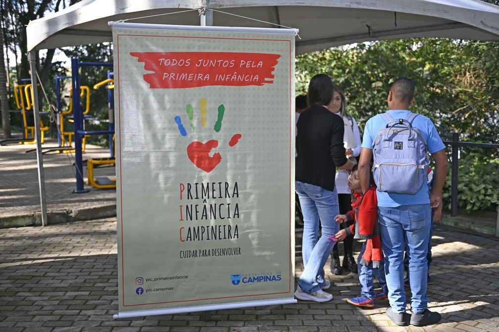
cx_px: 250
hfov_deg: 48.5
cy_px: 166
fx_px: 554
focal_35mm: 40
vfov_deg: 33.3
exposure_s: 1/400
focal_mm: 40
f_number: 2.8
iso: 125
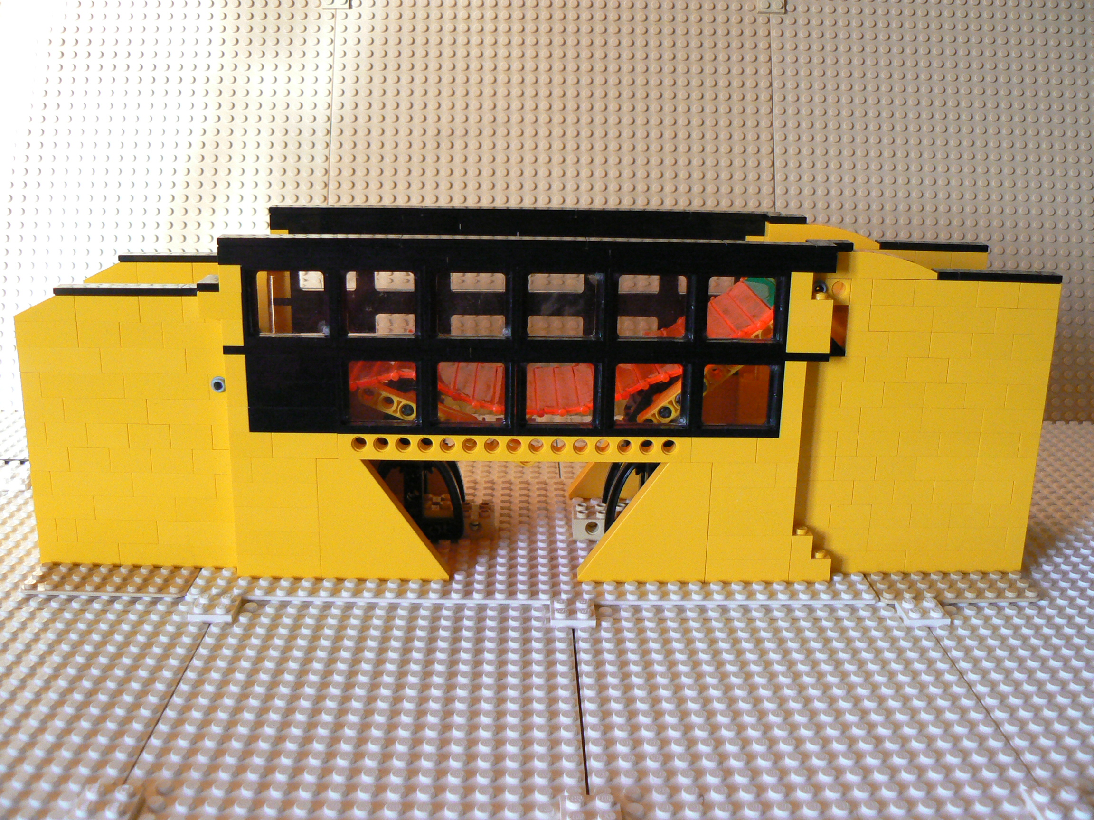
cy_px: 410
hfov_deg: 51.4
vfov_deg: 39.7
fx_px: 1138
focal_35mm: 36
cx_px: 547
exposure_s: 1/25
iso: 200
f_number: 2.8
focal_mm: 6
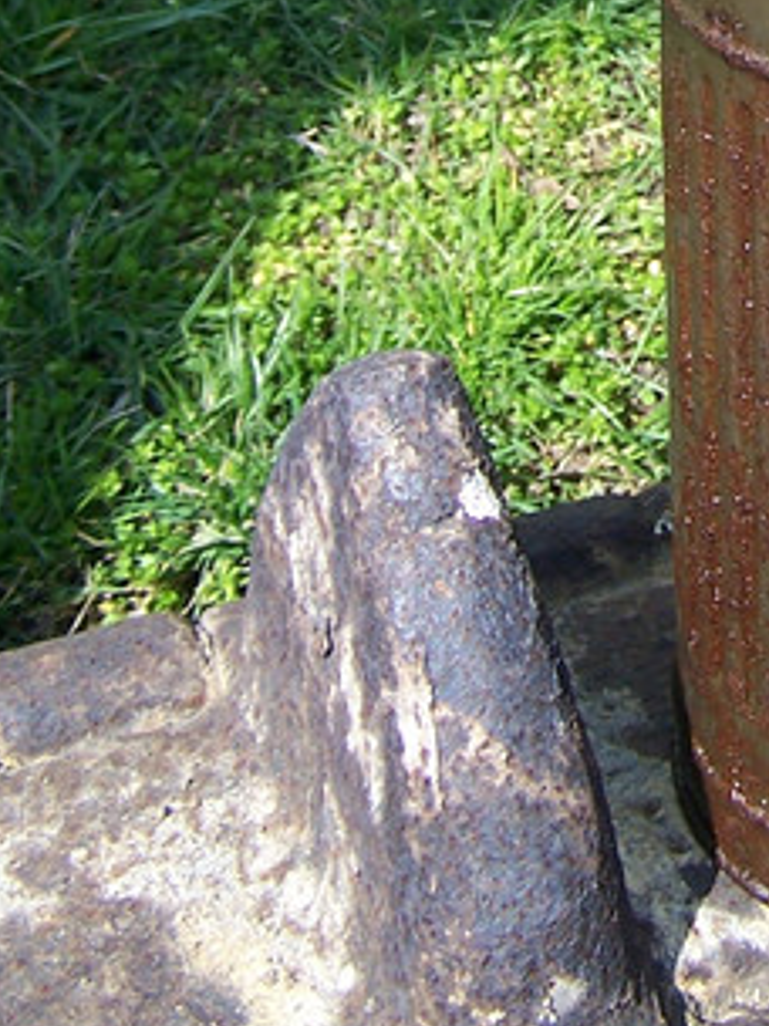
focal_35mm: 100
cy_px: -61
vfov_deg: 19.0
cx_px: 1002
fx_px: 2962
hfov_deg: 14.2
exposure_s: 1/500
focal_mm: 6.3
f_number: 2.8
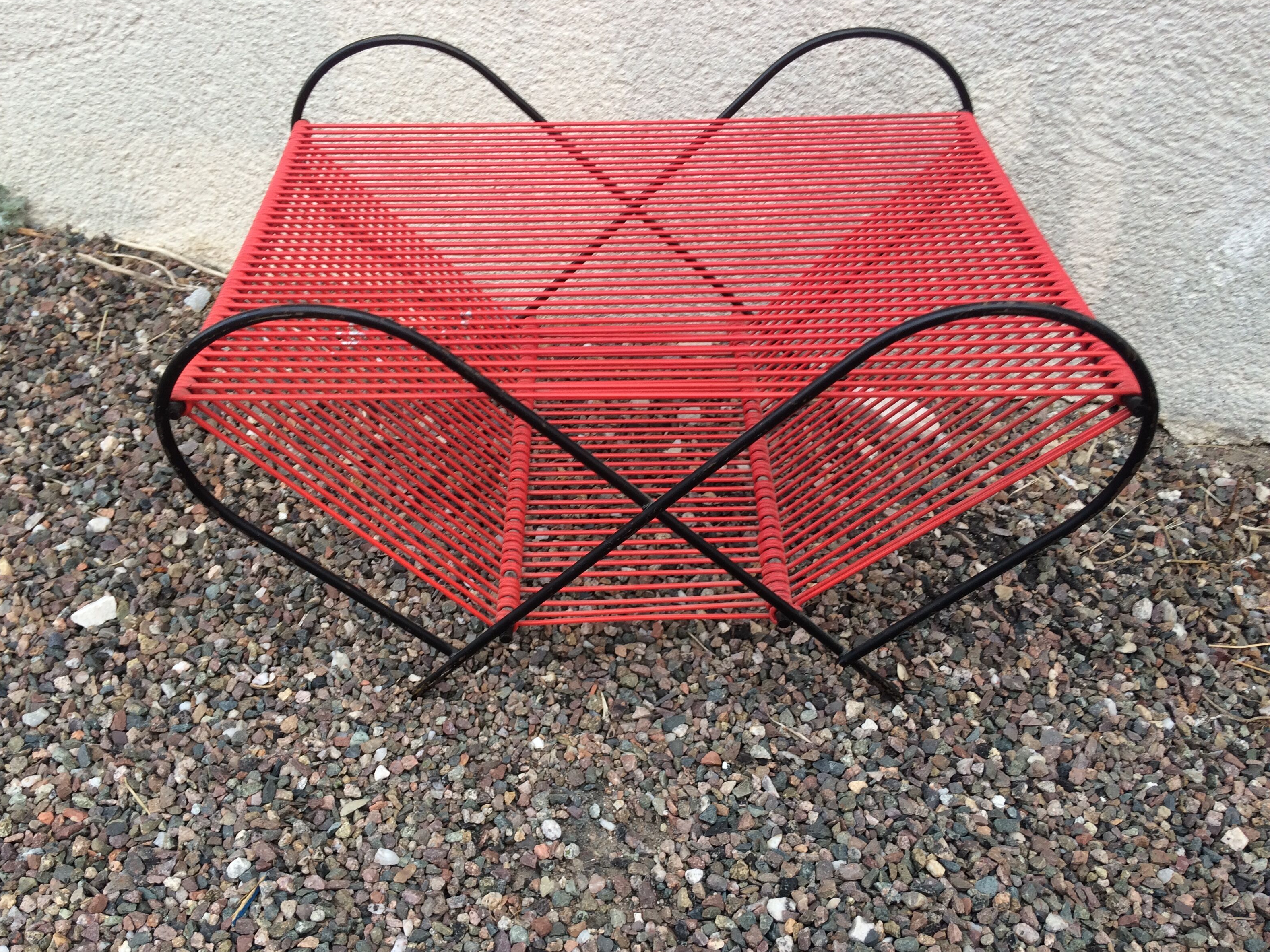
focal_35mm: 30
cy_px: 474
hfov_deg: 60.0
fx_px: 1101
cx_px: 614
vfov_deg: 46.8
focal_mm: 4.15
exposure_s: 1/100
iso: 32
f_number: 2.2
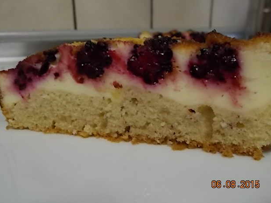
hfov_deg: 58.3
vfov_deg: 45.5
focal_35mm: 31
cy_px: 104
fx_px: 243
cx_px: 134
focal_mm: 5.3
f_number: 3.4
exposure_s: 1/13
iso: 200
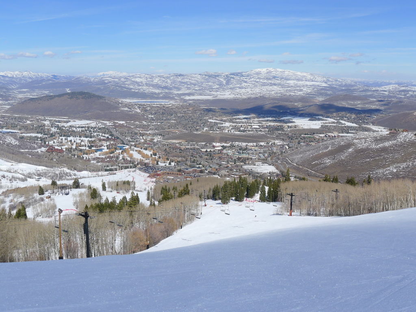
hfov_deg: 46.8
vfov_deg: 36.0
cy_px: 156
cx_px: 208
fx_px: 481
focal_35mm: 40
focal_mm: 8.5
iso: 80
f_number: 5
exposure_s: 1/1000
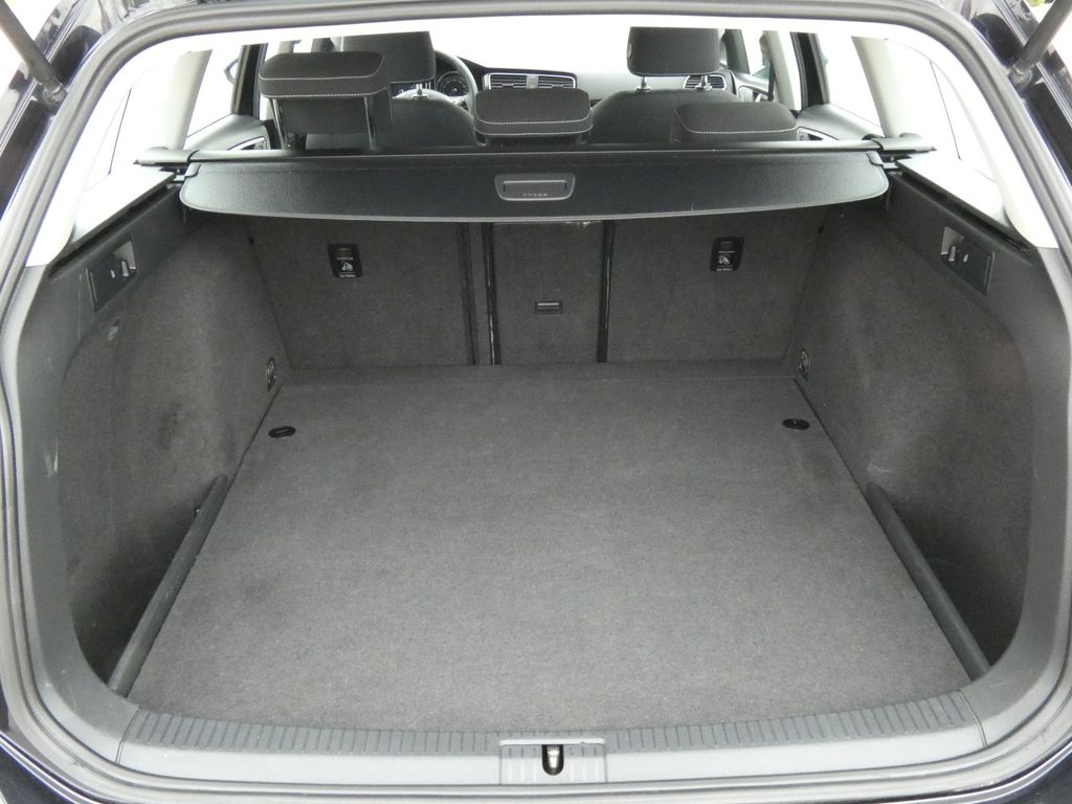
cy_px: 402
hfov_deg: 56.8
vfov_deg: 44.2
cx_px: 536
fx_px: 991
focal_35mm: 32
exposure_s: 1/80
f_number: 5.6
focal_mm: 5.8
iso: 1250
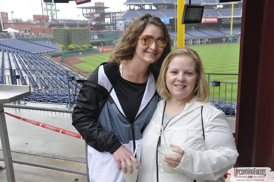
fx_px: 285
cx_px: 137
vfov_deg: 35.4
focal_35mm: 38
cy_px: 91
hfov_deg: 51.3
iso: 400
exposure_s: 1/80
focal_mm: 25
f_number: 9
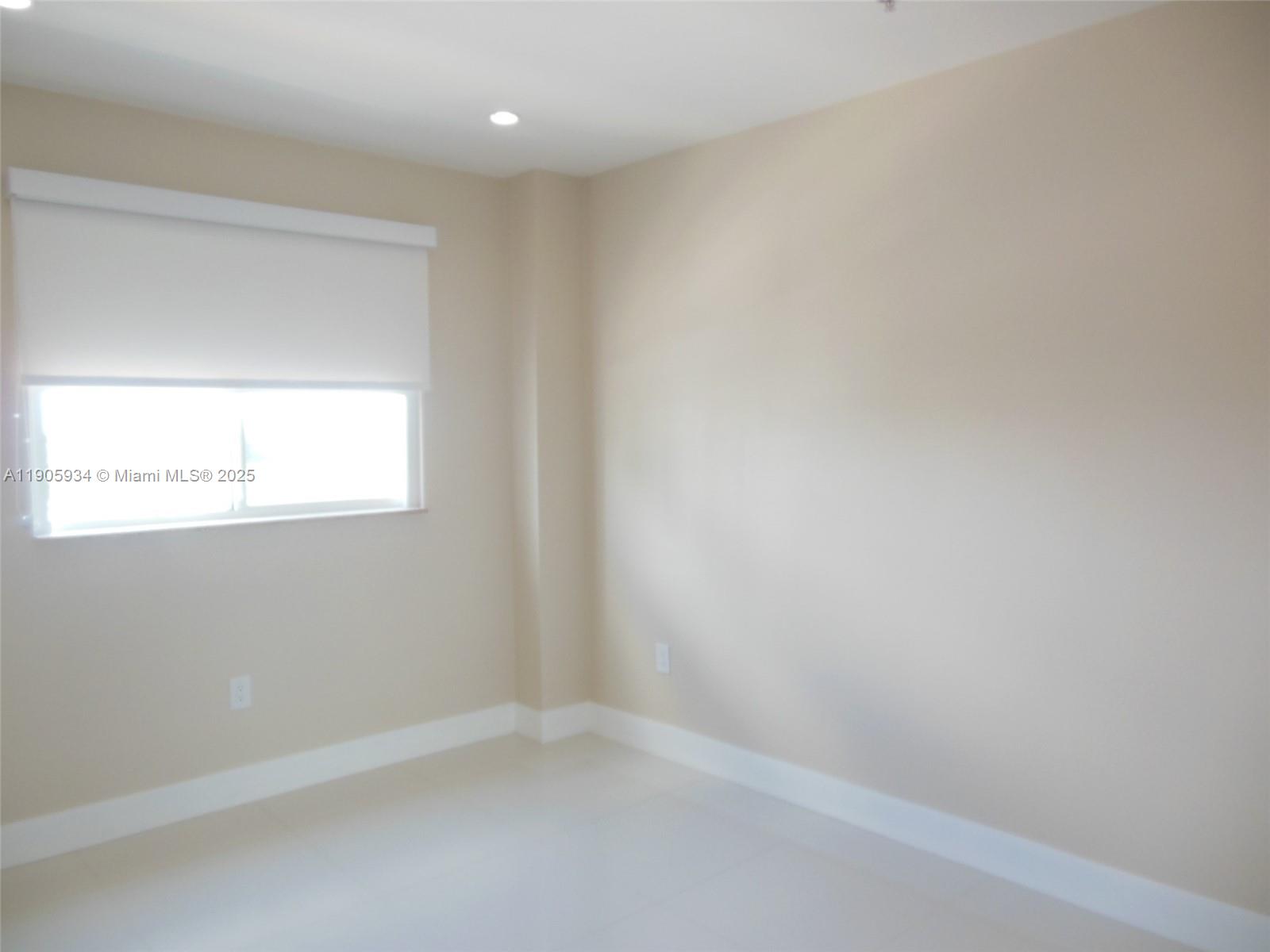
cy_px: 476
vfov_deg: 54.9
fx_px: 917
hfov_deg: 69.4
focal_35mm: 25
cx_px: 635
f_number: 3.2
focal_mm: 4.5
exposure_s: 1/30
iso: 160
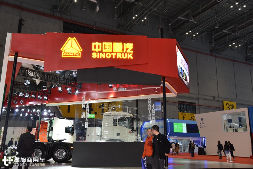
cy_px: 84
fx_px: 246
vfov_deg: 37.8
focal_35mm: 35
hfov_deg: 54.4
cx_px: 126
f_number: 5.6
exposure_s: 1/125
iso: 800
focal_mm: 35
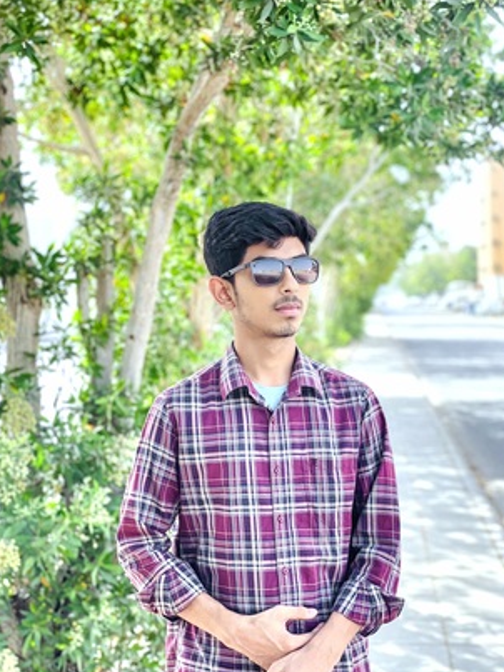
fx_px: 1146
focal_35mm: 59
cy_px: 328
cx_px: 255
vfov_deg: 32.7
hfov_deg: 24.8
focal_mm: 6
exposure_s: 1/167
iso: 25
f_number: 2
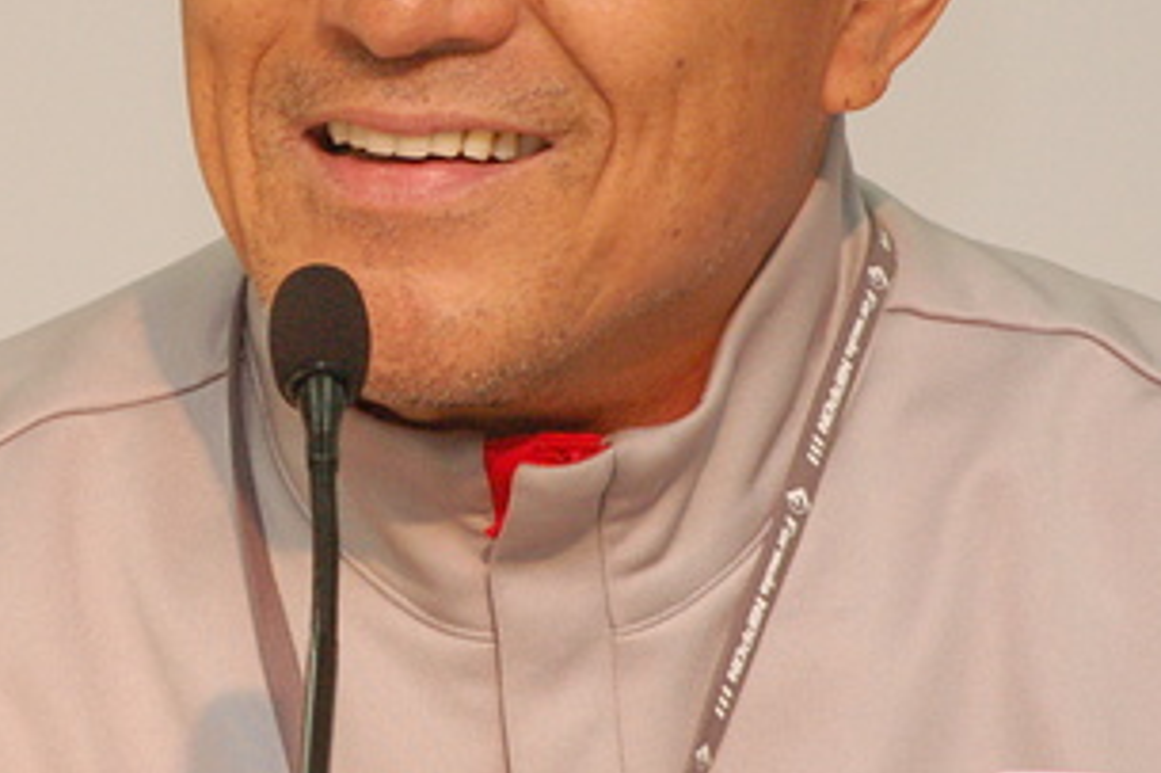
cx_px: 293
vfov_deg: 2.1
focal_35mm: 640
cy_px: 107
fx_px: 20628
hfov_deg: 3.2
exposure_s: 1/60
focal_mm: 180
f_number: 8
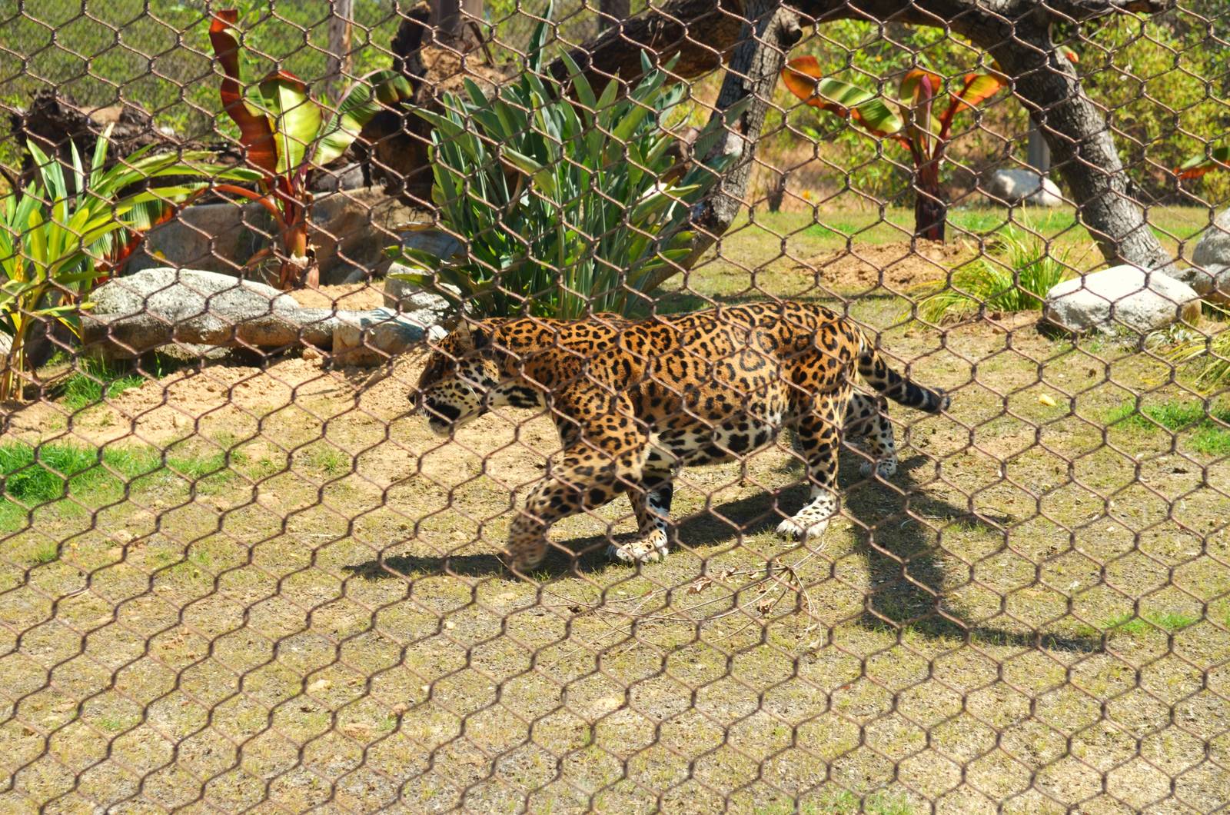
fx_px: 2813
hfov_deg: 24.7
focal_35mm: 82
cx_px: 615
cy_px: 408
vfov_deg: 16.5
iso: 125
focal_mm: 55
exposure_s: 1/250
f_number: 8
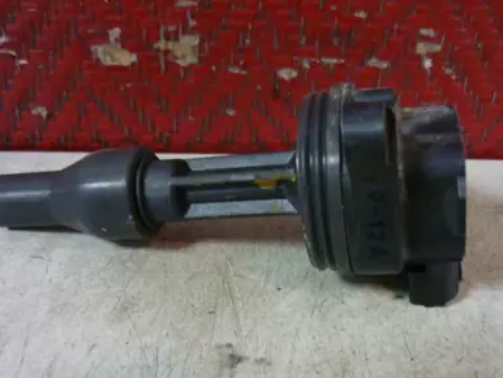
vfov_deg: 35.2
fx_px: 596
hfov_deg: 45.7
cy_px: 194
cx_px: 262
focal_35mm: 41
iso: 400
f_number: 2.8
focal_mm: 5.5
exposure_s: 1/8
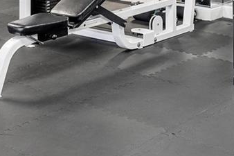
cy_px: -119
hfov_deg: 22.5
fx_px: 585
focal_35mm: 90
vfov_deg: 13.7
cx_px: 158
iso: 400
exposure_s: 1/20
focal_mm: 19
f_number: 7.1
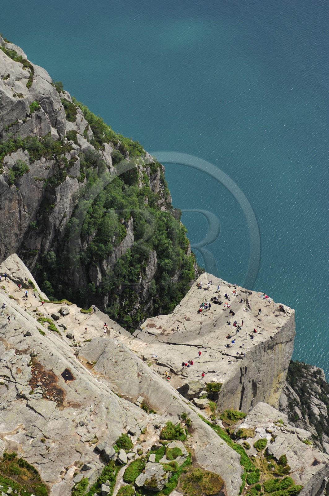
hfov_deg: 13.0
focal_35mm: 105
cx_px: 164
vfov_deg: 19.5
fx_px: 1444
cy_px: 248
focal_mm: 70
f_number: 4
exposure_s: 1/1250
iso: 100
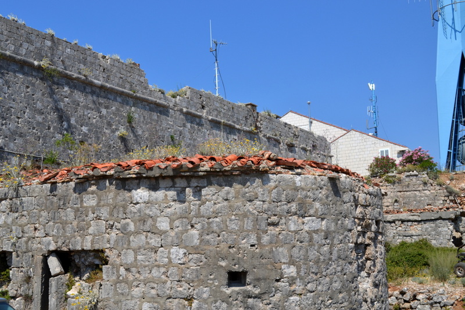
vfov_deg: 30.9
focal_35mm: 44
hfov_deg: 44.9
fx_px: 562
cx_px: 232
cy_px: 155
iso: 100
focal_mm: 29
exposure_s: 1/400
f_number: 7.1
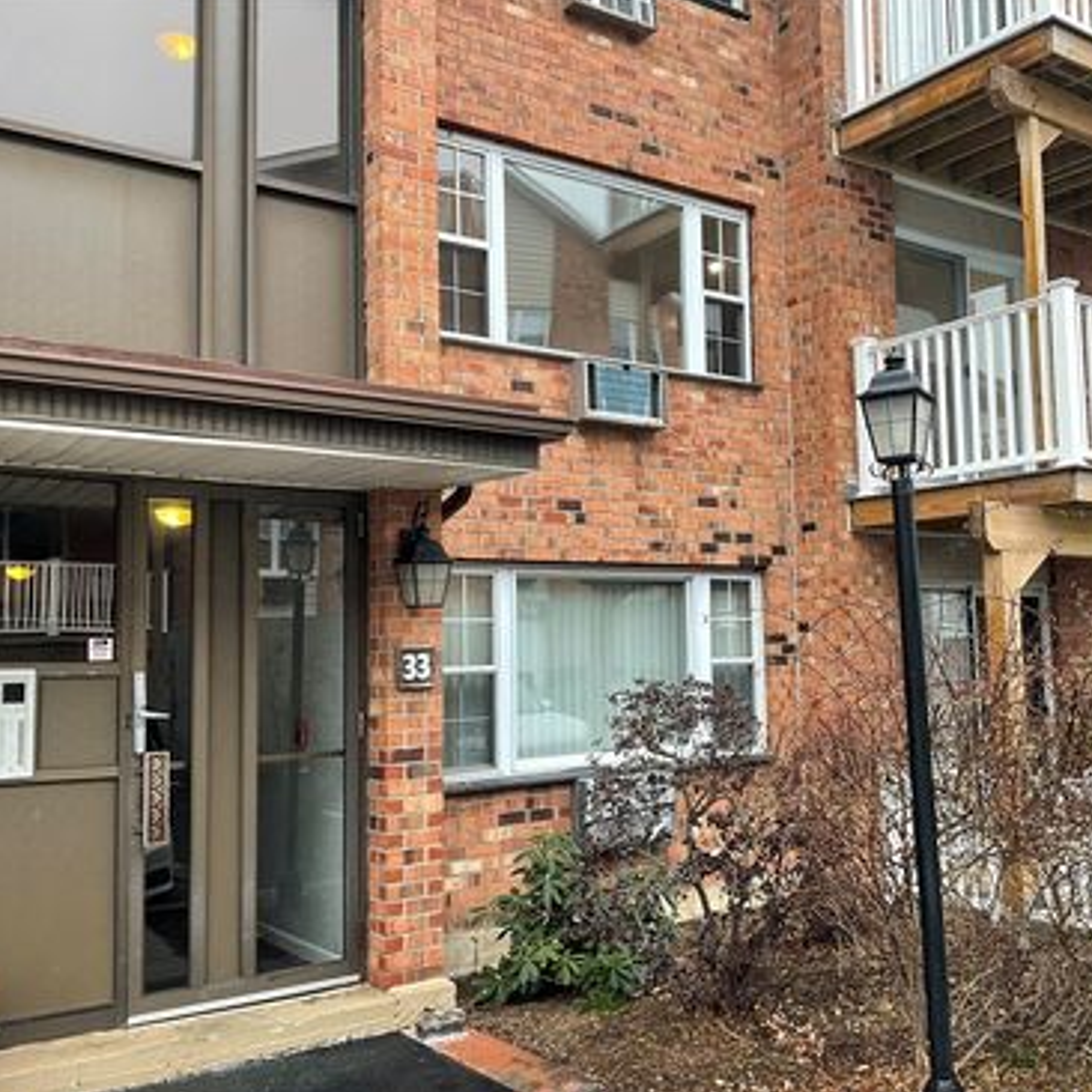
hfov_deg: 46.8
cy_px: 547
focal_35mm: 35
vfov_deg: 47.2
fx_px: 1249
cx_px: 686
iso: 50
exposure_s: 1/122
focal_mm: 3
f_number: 1.8
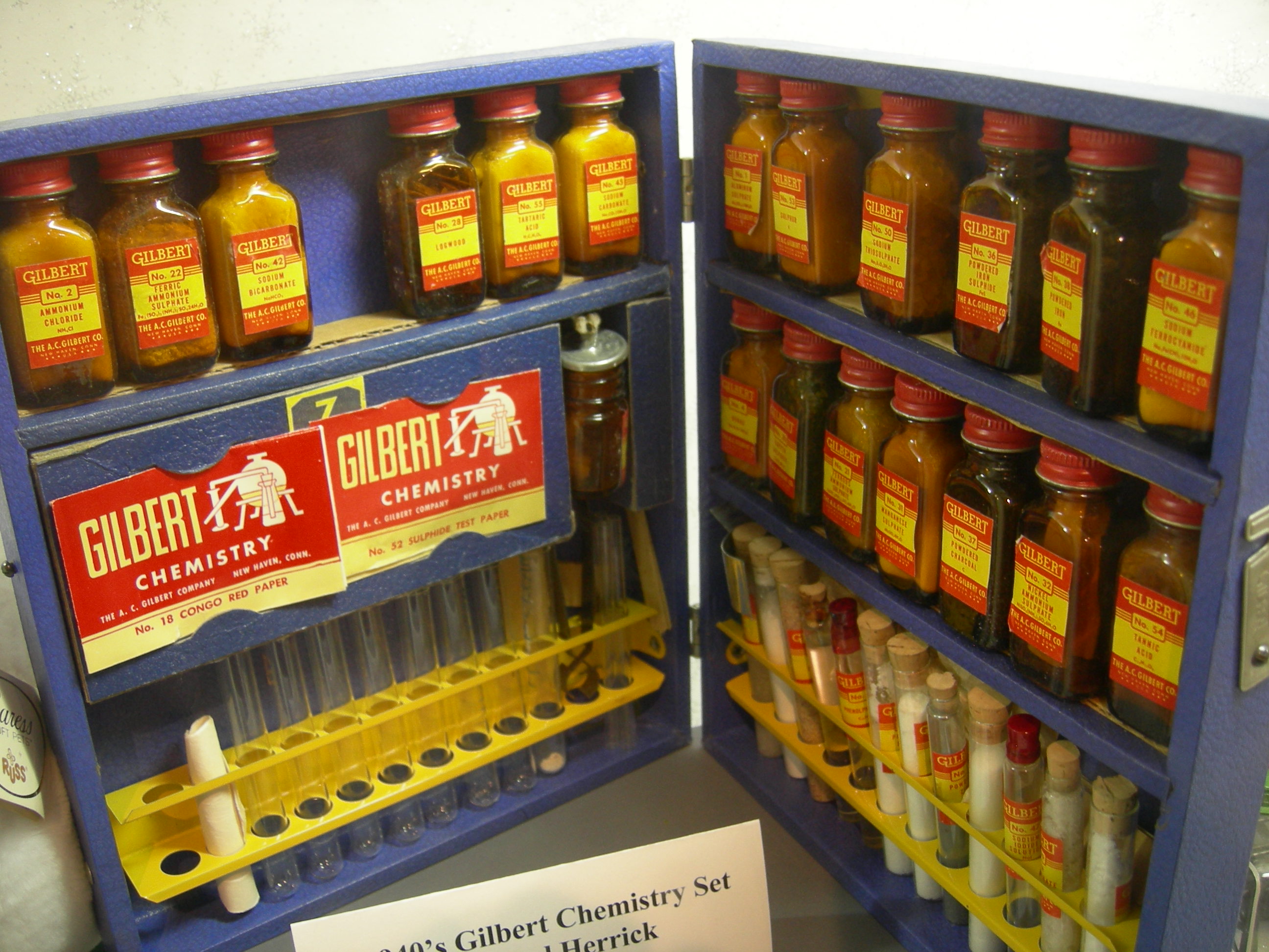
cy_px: 476
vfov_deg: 39.7
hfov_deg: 51.4
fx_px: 1320
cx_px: 634
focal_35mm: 36
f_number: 2.7
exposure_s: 1/3.9
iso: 139
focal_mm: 7.5
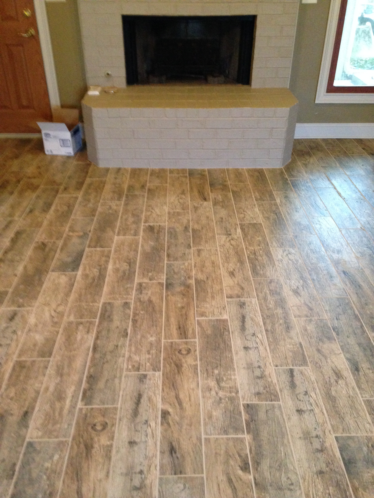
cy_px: 249
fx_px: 475
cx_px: 187
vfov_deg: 55.4
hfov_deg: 42.9
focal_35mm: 33
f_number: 2.4
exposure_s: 1/15
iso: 400
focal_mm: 4.12
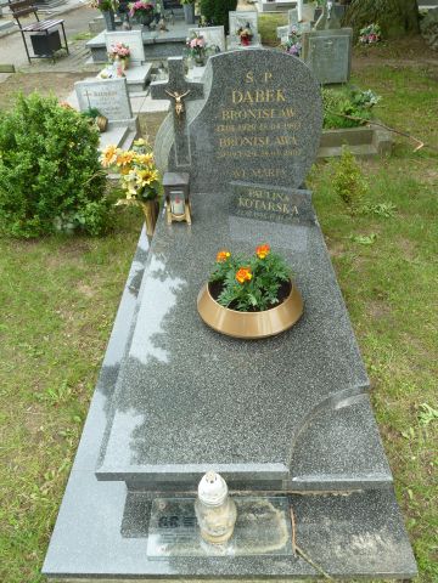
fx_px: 422
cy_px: 292
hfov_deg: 54.9
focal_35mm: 25
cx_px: 219
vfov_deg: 69.4
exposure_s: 1/100
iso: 80
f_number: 3.5
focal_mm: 4.1
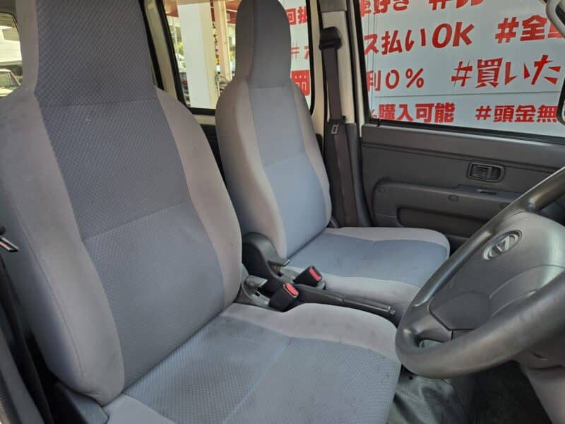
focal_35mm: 23
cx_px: 282
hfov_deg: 73.9
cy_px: 212
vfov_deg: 58.9
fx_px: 375
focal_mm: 5.4
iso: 50
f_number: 1.8
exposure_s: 1/180
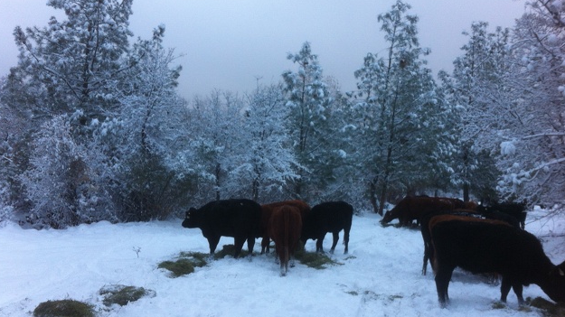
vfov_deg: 30.4
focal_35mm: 39
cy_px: 177
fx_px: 584
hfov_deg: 51.6
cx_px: 278
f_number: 2.8
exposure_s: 1/141
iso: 80
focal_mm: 3.85
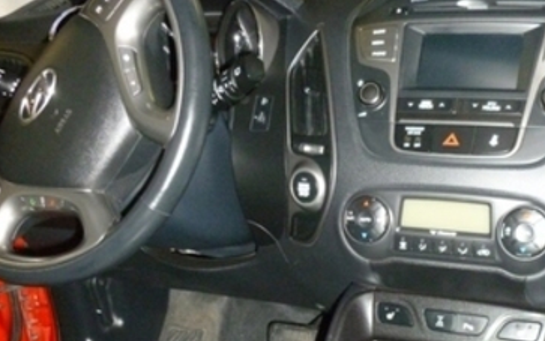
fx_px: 728
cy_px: 330
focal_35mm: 49
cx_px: 323
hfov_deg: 40.9
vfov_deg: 25.2
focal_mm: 5
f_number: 3.3
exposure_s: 1/60
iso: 640
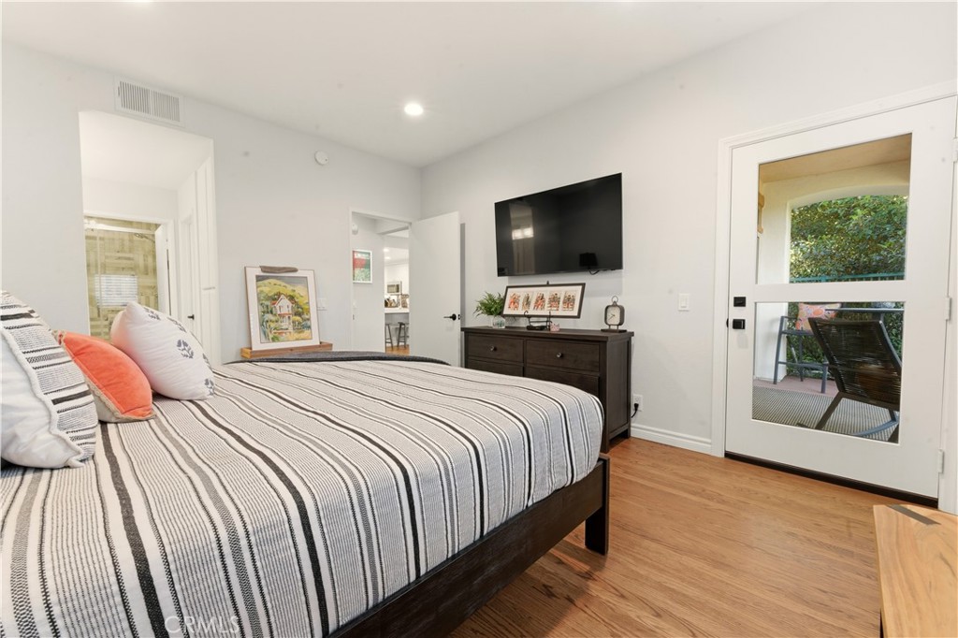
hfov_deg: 104.3
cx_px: 479
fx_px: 372
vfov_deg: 81.2
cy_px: 319
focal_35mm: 14
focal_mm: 14
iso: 250
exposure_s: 1/25
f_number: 16
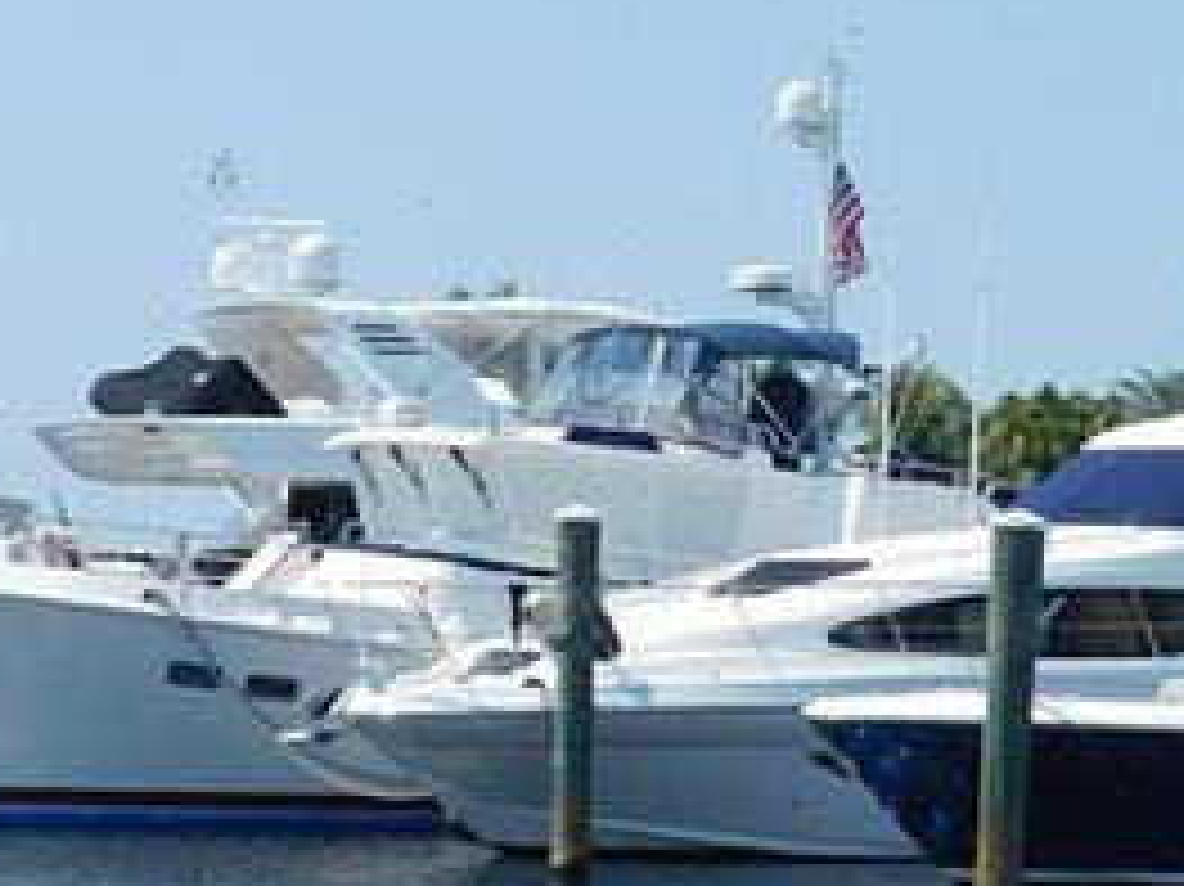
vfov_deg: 10.5
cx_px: 1513
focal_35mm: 140
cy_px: 760
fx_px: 4786
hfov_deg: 13.6
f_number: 7
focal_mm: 6.3
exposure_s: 1/400
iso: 125
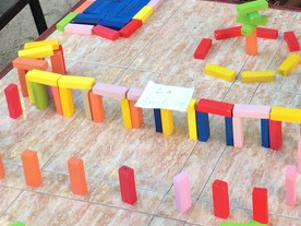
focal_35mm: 84
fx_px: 730
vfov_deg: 17.2
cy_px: -3
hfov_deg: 22.7
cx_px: 274
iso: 50
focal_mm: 4.15
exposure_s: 1/50
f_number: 2.2
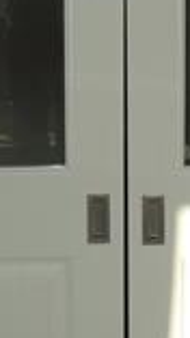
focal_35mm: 154
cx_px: 164
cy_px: 58
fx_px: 1383
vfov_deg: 13.9
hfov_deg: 7.8
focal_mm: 12.18
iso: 125
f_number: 4
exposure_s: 1/500
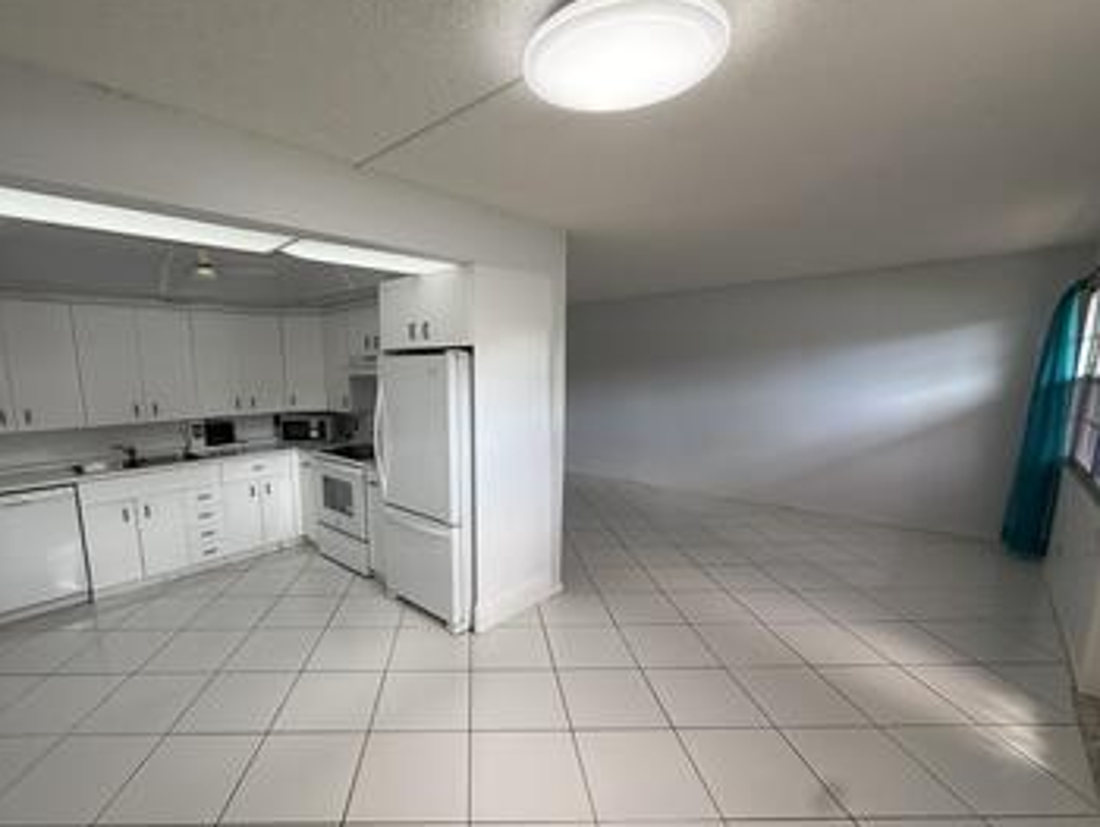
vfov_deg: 78.0
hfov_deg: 93.9
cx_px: 475
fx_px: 509
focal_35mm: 16
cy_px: 450
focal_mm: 2.22
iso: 80
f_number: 2.2
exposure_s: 1/120
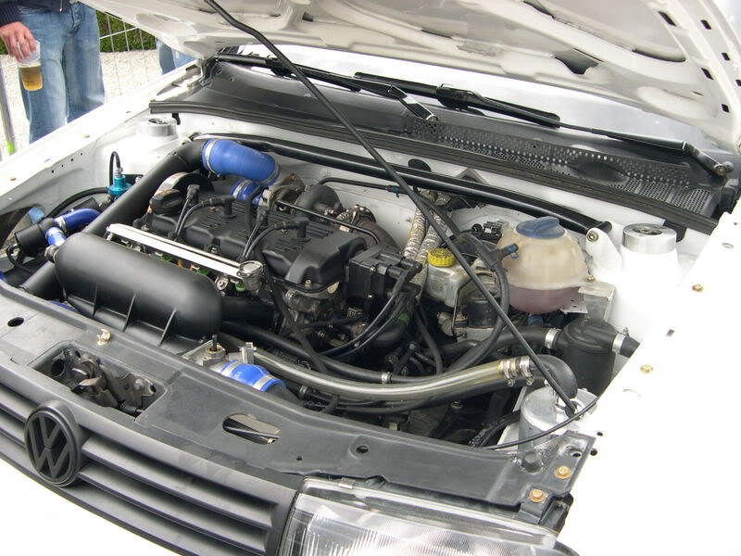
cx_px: 370
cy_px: 278
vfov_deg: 37.7
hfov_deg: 49.0
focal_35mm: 38
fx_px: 813
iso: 100
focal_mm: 8
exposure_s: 1/144
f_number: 2.8
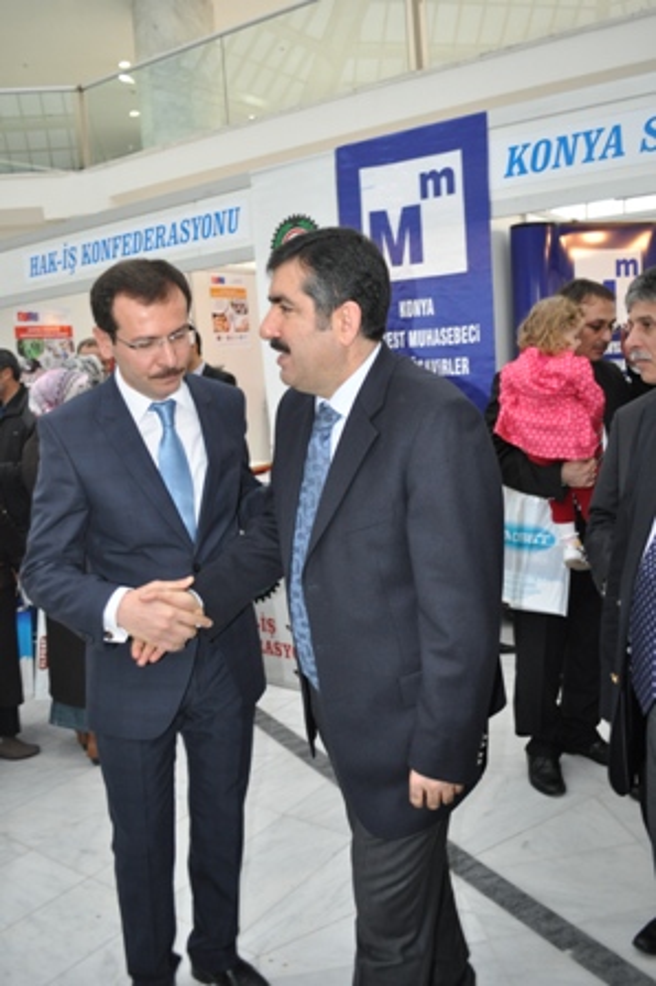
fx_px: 821
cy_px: 493
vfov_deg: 62.0
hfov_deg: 43.5
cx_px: 328
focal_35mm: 30
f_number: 3.8
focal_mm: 20
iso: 800
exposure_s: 1/100
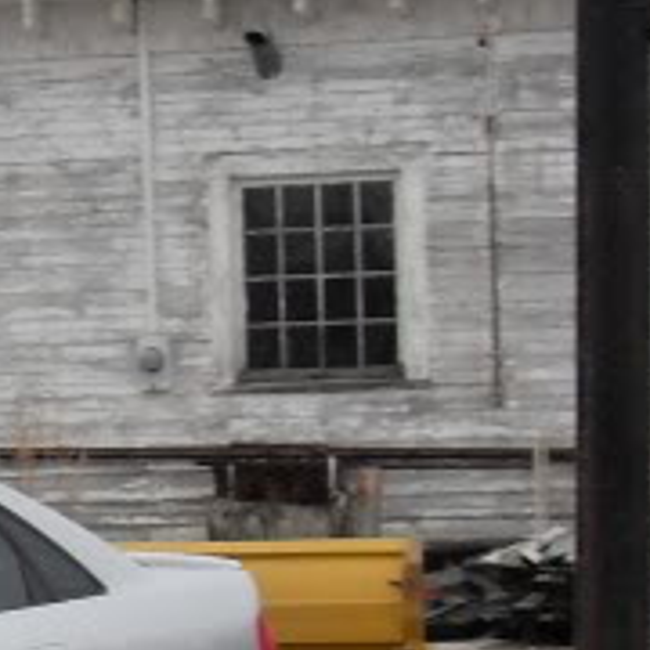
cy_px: 773
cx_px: -278
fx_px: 3739
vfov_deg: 9.8
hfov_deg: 9.7
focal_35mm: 176
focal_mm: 6.3
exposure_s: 1/250
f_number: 2.8
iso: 80
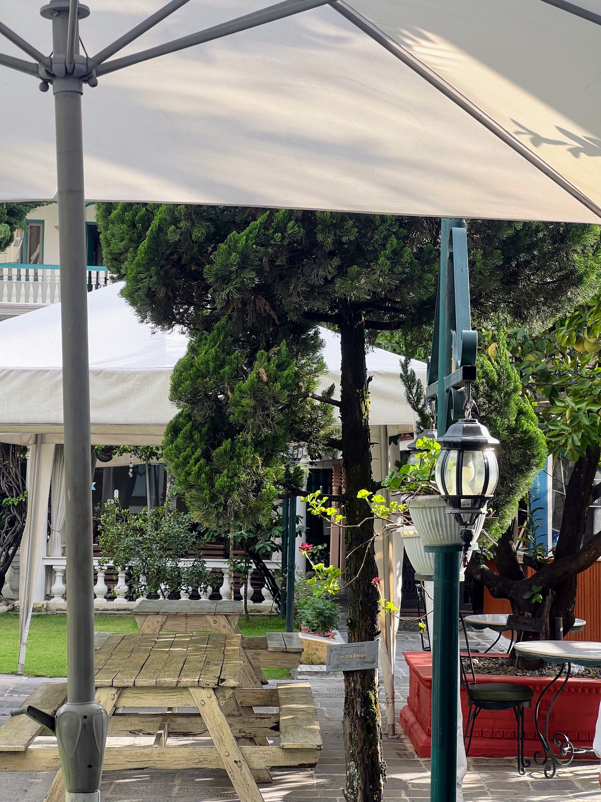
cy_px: 401
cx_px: 300
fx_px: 1782
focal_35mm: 77
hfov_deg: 19.1
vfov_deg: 25.3
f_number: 2.8
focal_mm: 9
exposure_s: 1/174
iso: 32
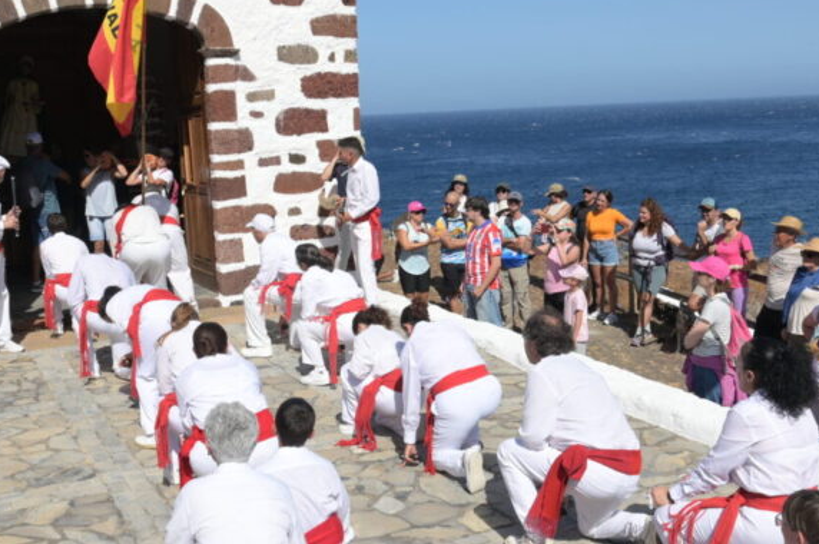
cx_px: 359
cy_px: 298
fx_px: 977
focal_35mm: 43
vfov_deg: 31.1
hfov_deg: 45.4
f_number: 9
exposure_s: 1/500
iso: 200
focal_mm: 24
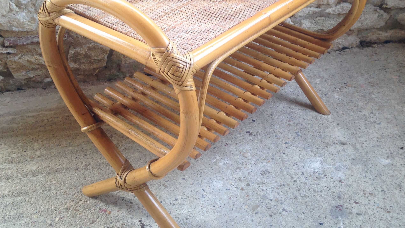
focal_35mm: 46
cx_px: 211
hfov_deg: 44.6
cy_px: 74
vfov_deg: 25.8
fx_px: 494
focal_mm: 4.12
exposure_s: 1/60
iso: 50
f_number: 2.4
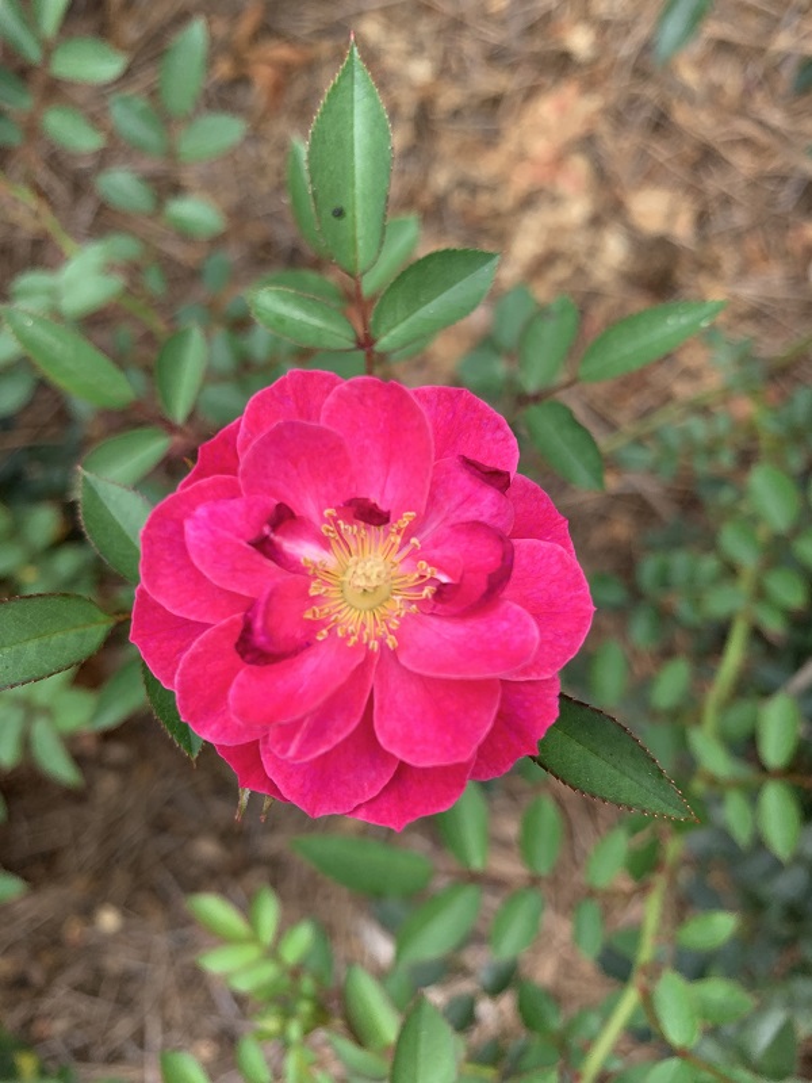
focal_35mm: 26
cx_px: 406
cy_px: 542
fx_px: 813
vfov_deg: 67.3
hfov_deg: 53.1
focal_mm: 4.25
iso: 25
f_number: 1.8
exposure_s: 1/408
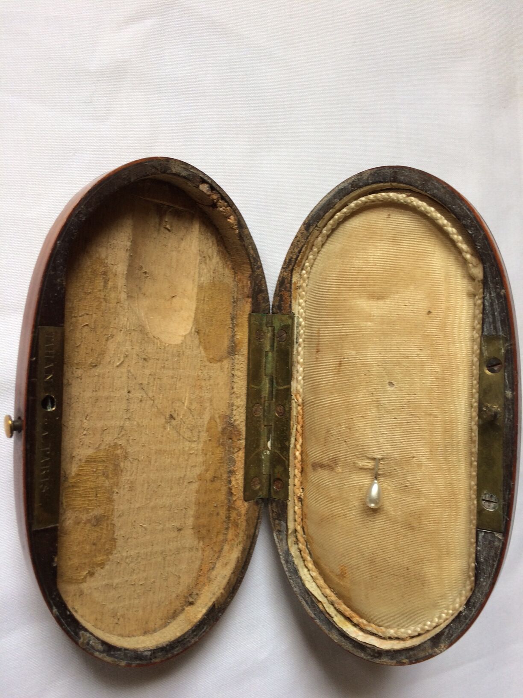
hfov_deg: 48.2
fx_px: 584
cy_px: 349
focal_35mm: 29
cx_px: 262
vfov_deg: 61.7
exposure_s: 1/50
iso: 40
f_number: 2.2
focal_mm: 4.15
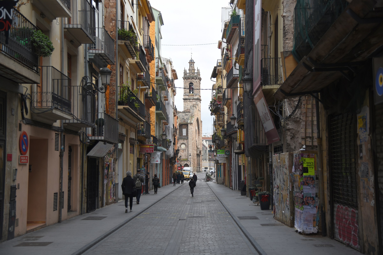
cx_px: 192
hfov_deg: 39.6
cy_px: 128
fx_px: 532
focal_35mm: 50
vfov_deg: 27.0
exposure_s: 1/80
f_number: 4
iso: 125
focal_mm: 50
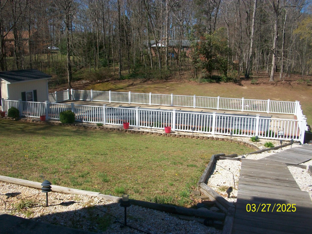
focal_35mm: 34
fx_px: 306
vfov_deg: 41.8
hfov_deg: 54.0
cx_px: 156
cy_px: 117
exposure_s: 1/500
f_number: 5.5
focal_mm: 5.7
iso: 80
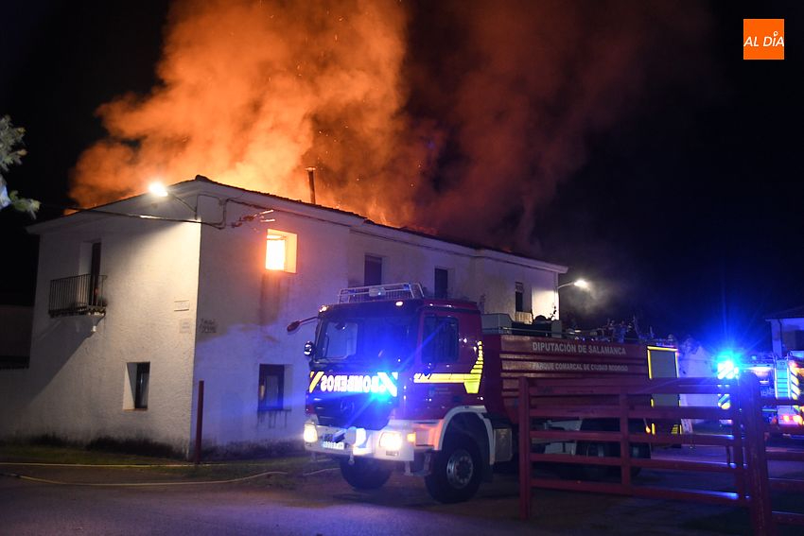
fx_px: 670
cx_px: 402
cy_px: 268
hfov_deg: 61.9
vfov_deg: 43.6
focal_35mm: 30
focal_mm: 30
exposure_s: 1/40
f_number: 3.2
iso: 4000
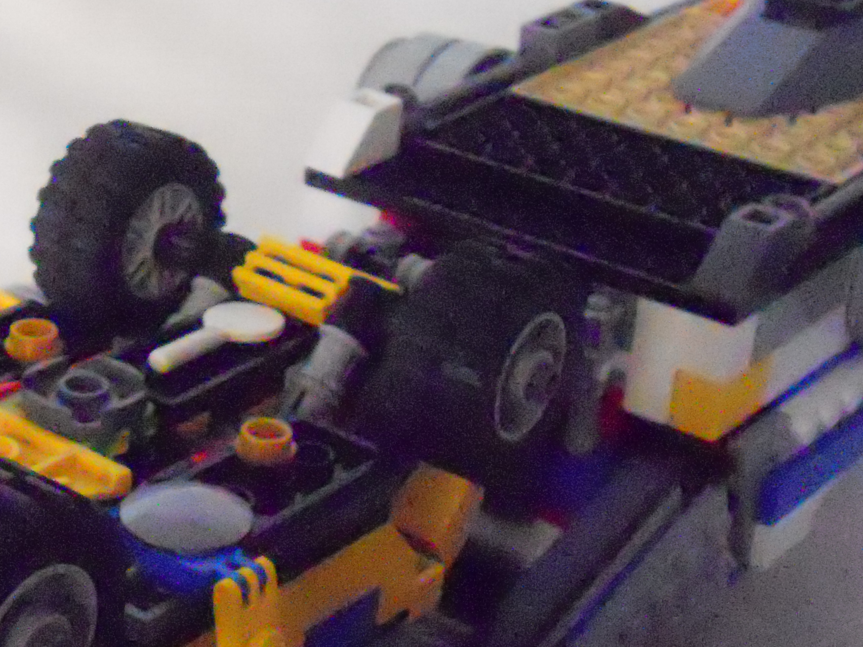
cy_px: 584
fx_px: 2169
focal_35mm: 87
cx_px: 176
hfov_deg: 22.2
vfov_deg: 16.7
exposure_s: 1/80
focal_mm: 6.9
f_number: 3.9
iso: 3200
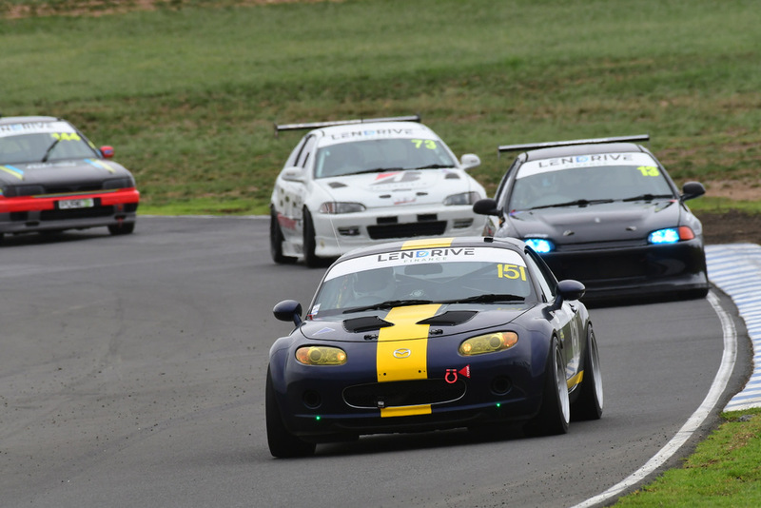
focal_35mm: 750
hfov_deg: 2.7
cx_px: 380
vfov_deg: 1.8
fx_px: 15859
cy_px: 254
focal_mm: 500
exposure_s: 1/640
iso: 640
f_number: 10
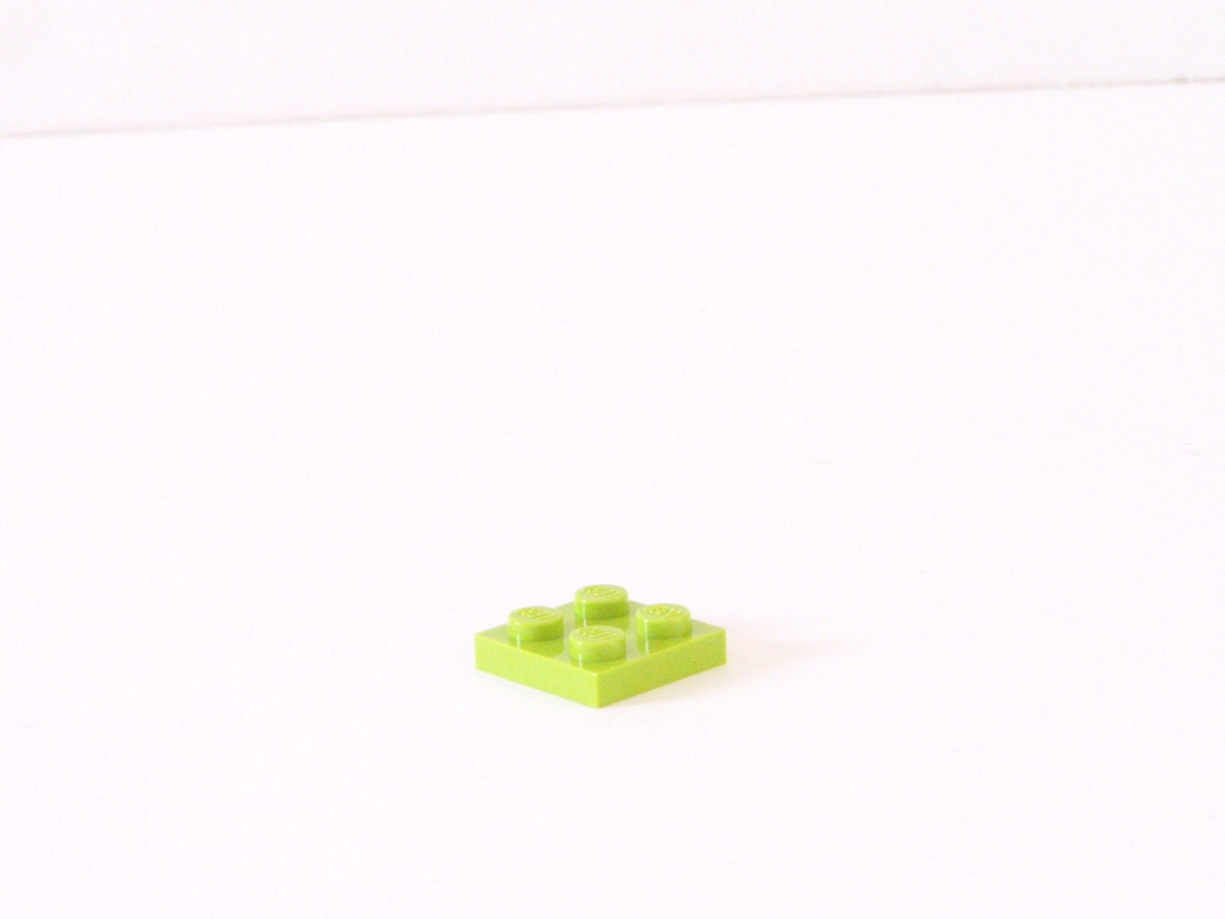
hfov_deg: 15.4
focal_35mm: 128
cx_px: 612
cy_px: 460
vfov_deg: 11.6
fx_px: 4530
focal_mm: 21.2
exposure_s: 1/6
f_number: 8
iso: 400
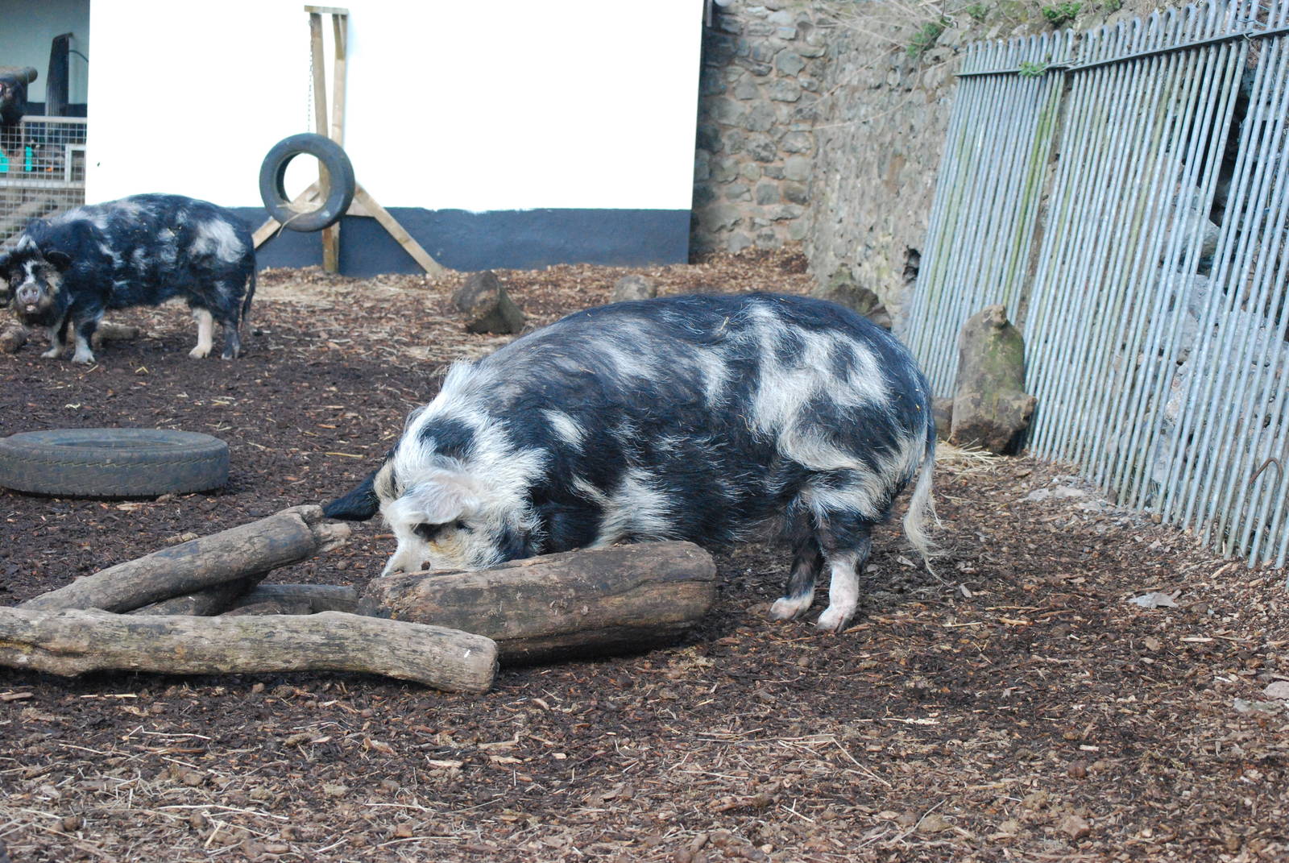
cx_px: 644
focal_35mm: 82
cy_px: 432
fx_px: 2957
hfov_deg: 24.6
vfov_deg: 16.6
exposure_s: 1/200
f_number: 7.1
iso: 1600
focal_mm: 55
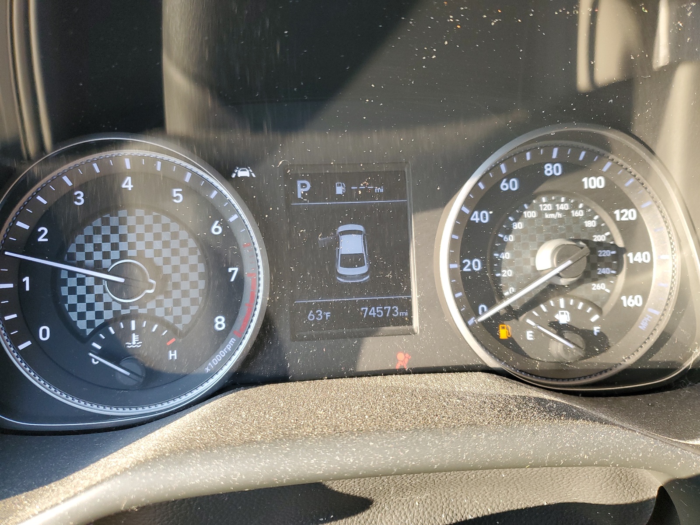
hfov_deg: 67.3
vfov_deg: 53.1
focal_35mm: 26
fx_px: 526
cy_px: 262
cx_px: 350
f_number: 1.5
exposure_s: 1/120
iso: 91
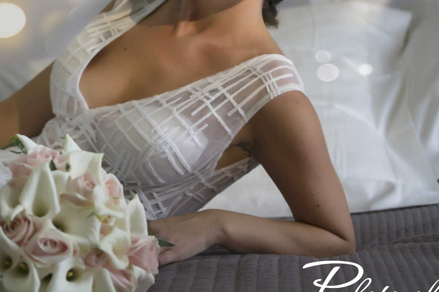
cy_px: 77
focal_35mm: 126
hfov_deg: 16.2
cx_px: 96
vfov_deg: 10.9
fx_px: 1537
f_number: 2.8
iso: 320
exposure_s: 1/80
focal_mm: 70
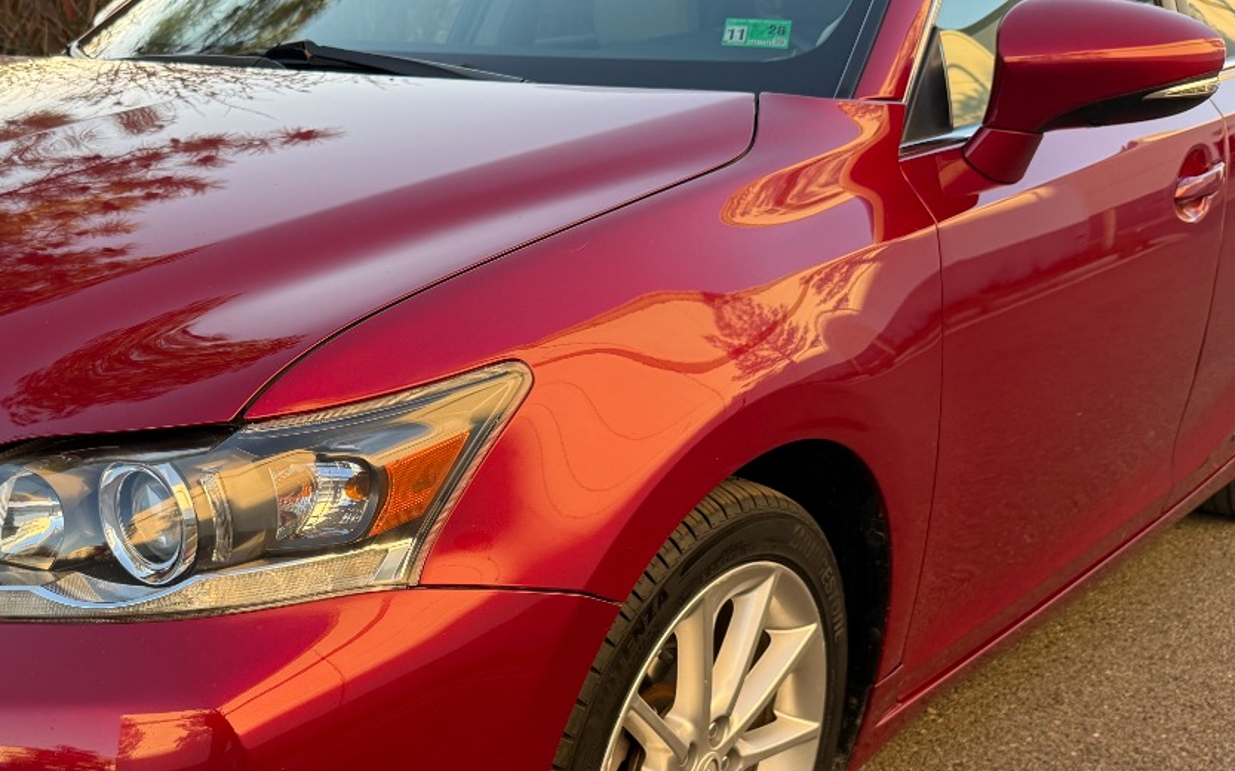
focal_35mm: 44
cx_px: 365
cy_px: 566
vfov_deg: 28.8
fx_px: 1480
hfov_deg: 44.3
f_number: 1.78
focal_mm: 6.76
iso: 100
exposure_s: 1/440
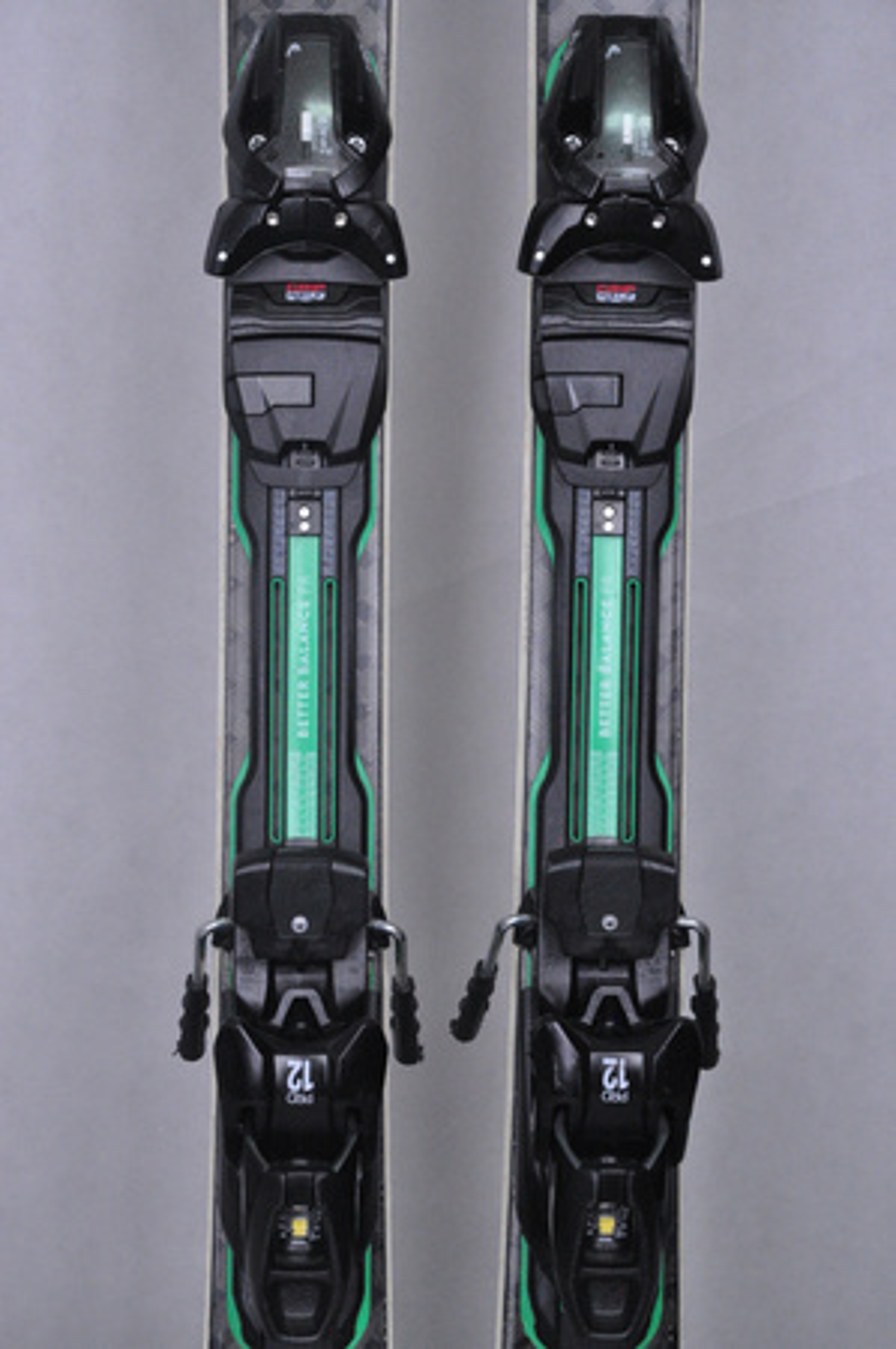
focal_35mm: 105
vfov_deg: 19.5
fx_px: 3929
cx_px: 448
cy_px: 674
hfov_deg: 13.0
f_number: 8
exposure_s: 1/125
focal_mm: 70
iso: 3200
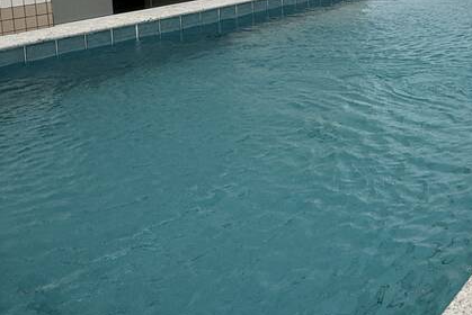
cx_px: 413
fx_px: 656
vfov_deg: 25.5
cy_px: -9
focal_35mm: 50
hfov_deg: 37.3
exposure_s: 1/273
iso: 40
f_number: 2.2
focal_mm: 2.22
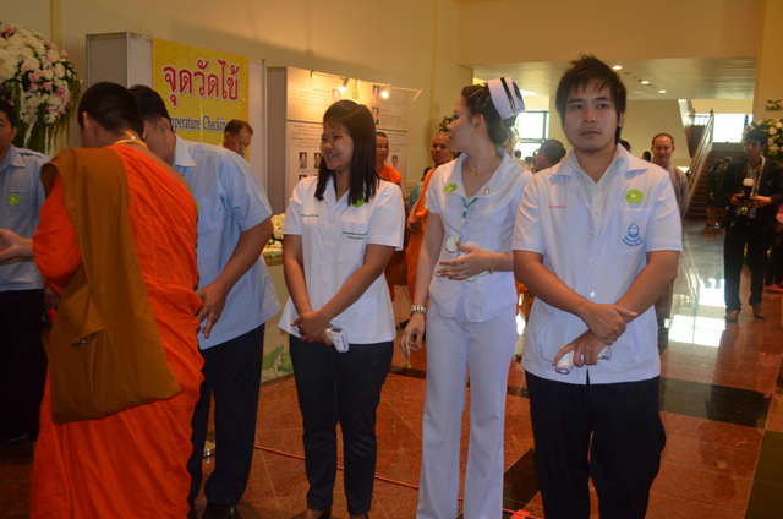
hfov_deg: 53.2
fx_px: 781
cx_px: 392
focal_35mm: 36
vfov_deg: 36.7
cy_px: 260
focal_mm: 24
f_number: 4
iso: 1100
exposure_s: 1/60
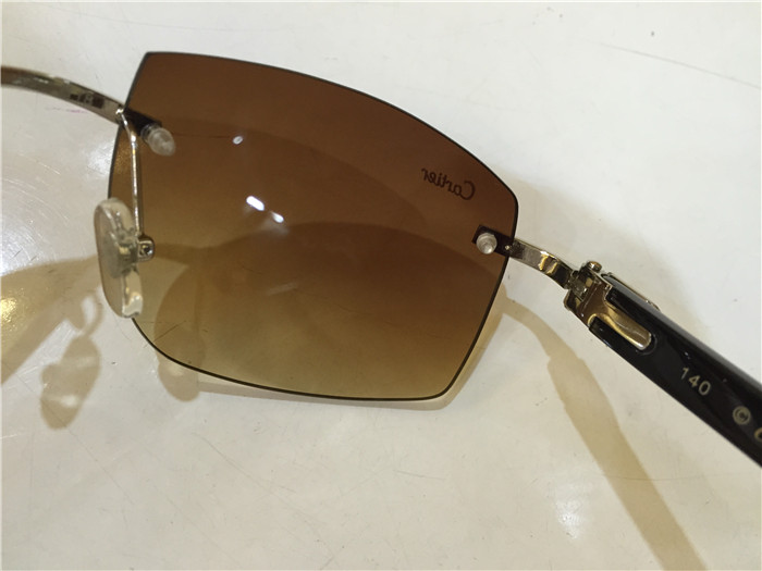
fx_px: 638
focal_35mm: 29
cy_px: 286
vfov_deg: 48.2
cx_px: 381
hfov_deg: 61.7
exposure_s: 1/33
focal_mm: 4.15
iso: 160
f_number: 2.2
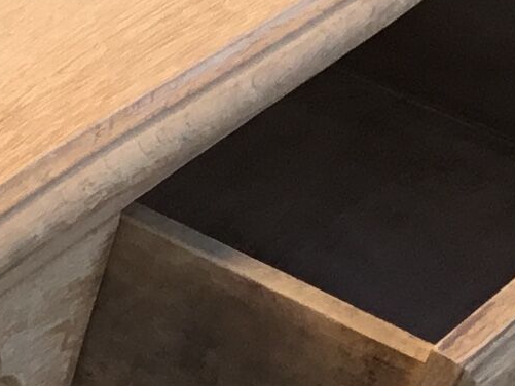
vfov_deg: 7.3
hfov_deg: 8.7
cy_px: 455
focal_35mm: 202
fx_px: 3006
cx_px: -820
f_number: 2.4
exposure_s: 1/117
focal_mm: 3.3
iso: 25
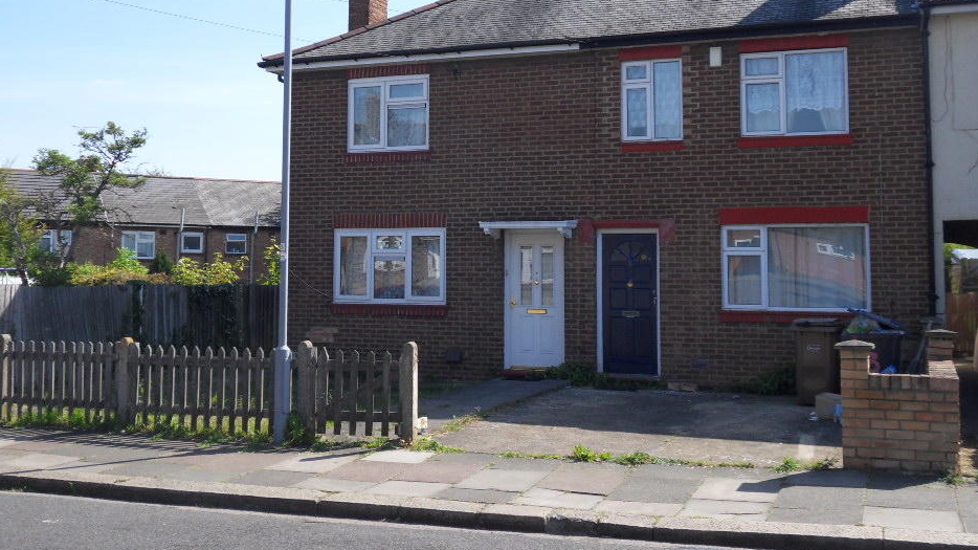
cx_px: 465
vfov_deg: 27.5
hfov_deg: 47.3
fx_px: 1115
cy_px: 188
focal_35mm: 43
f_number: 8.7
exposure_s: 1/125
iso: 80
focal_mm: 6.3
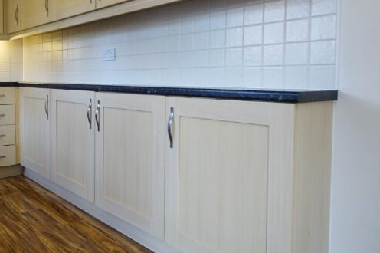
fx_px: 327
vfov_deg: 41.9
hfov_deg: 57.9
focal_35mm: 31
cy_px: 90
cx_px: 106
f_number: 5
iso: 100
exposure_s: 1/5
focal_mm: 10
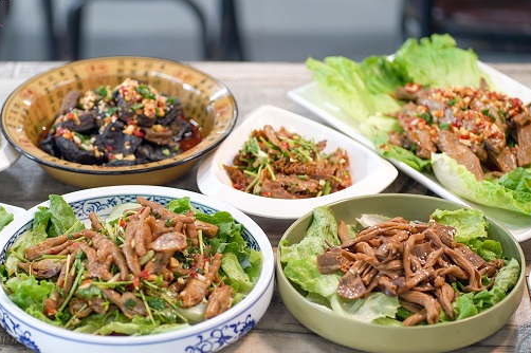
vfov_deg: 11.2
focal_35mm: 122
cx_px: 208
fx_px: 1798
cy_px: 226
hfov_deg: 16.8
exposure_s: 1/100
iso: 320
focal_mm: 85
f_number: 2.2
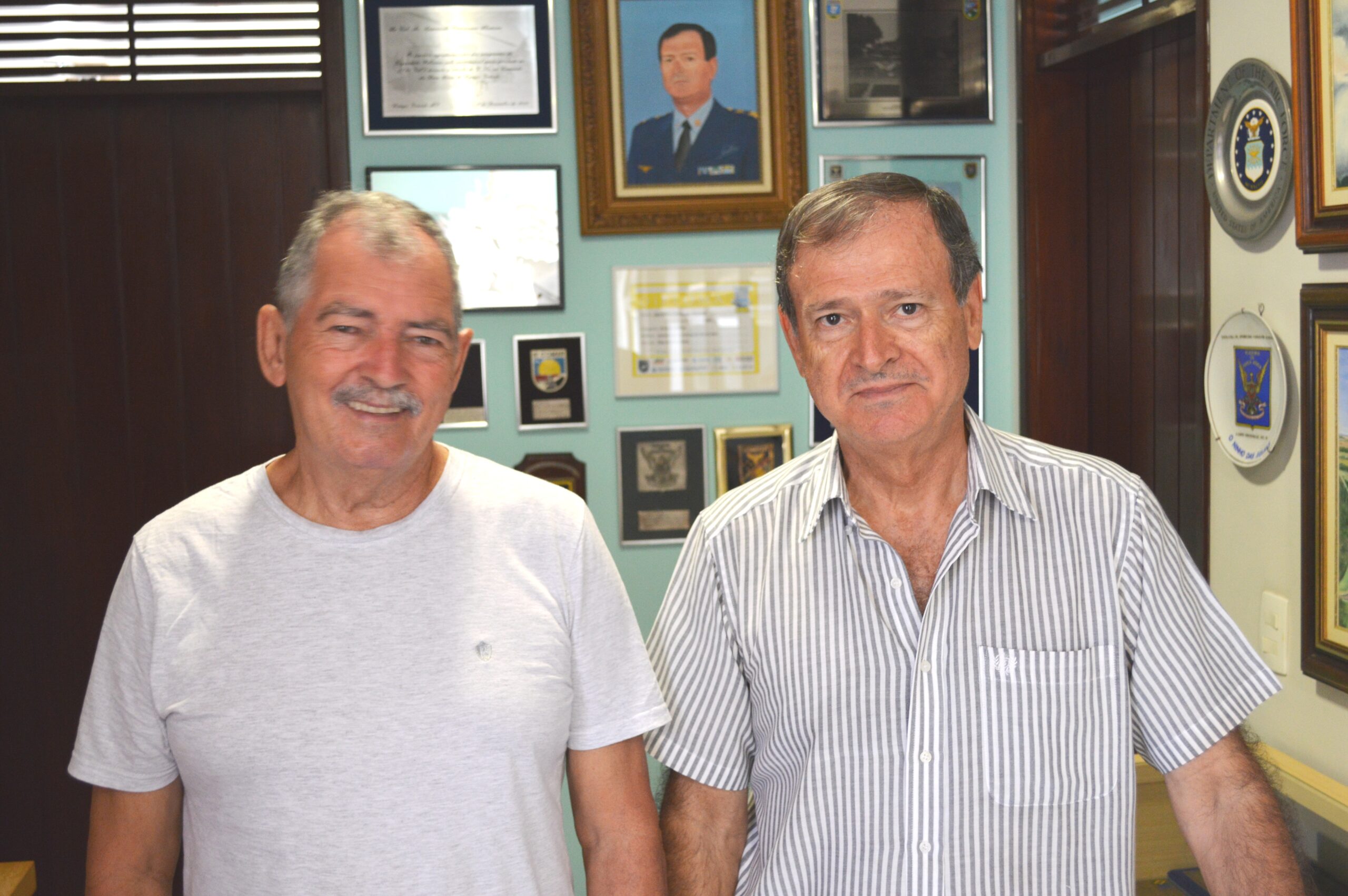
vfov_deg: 31.8
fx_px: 1571
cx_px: 674
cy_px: 448
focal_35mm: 42
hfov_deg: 46.4
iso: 800
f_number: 4.5
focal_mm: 28
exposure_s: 1/15
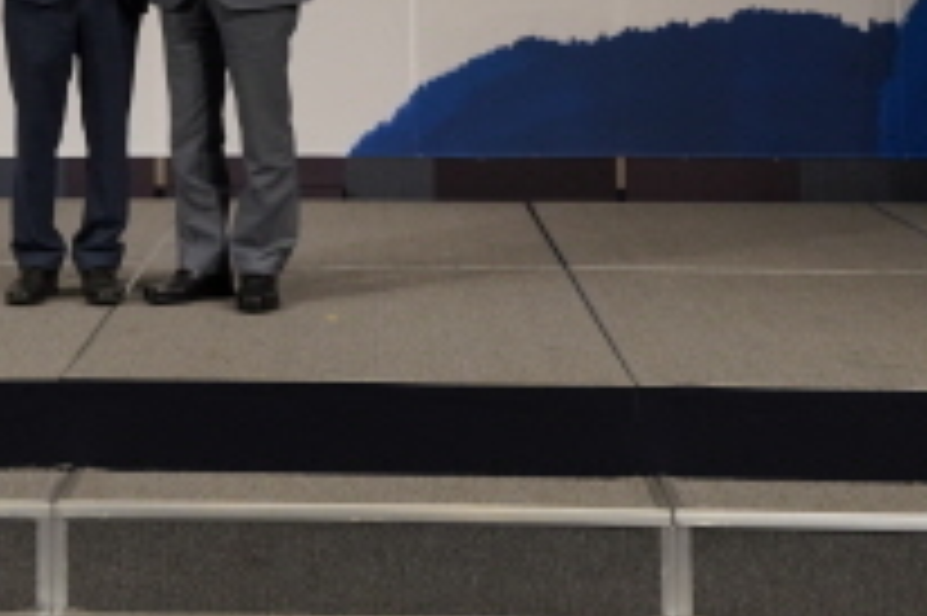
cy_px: -214
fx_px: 2444
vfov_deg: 13.8
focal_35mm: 95
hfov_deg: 21.3
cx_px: 238
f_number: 4
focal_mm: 35
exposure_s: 1/160
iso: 1000
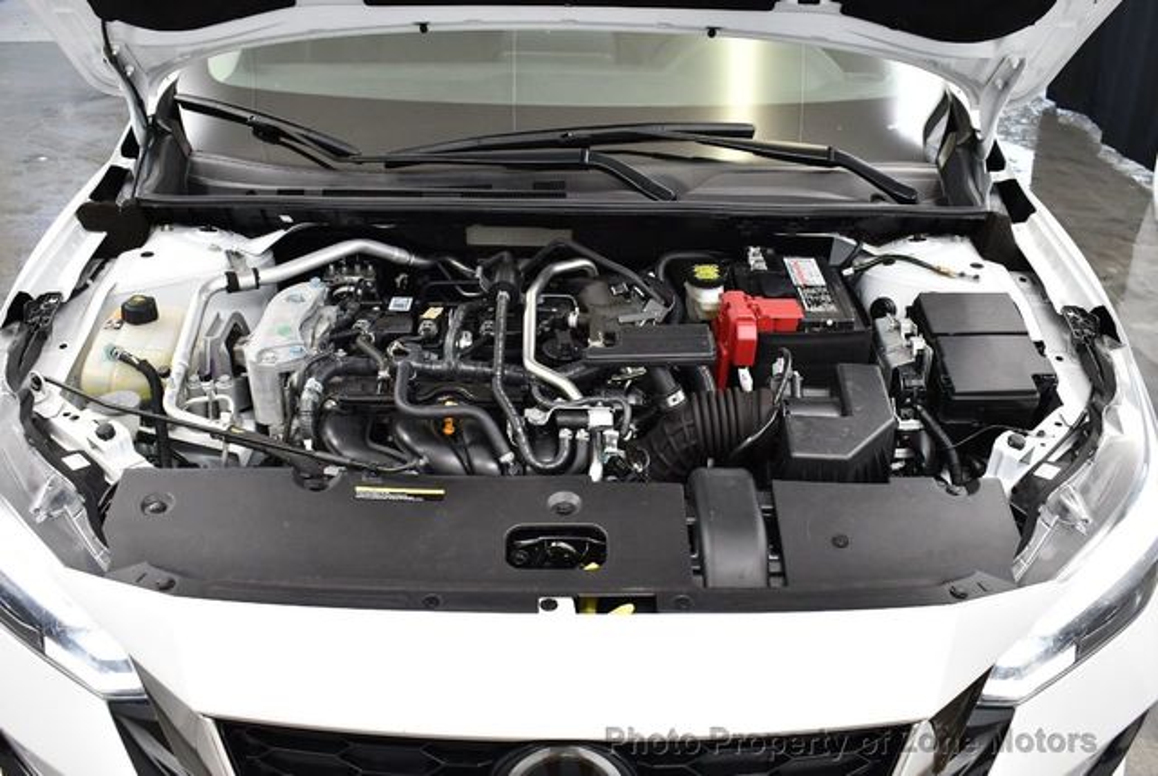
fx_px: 1160
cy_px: 388
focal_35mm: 36
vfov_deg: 37.0
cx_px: 579
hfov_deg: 53.1
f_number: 3.5
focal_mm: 18
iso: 1400
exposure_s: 1/125
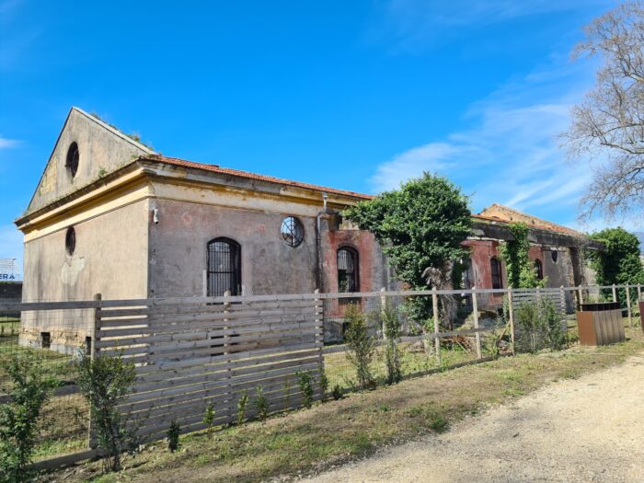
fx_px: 484
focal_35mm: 26
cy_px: 242
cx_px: 322
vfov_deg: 53.1
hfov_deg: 67.3
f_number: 1.8
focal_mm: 5.4
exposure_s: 1/1552
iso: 50
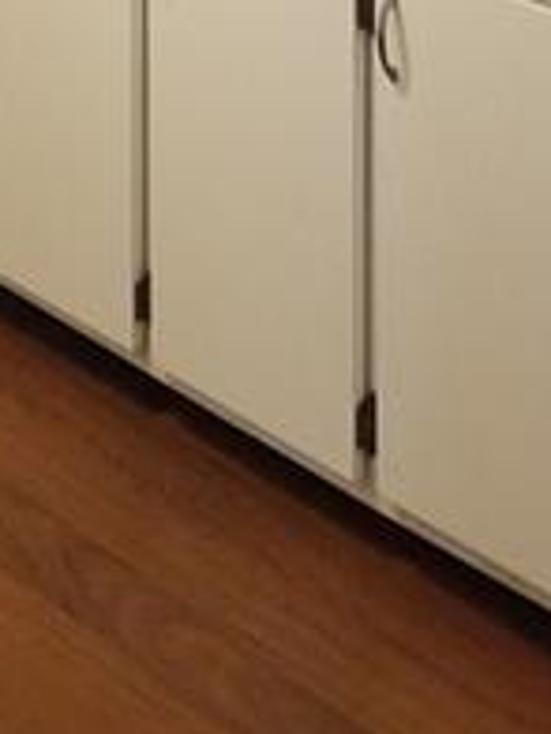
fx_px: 2165
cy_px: -419
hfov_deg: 14.5
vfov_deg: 17.1
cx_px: 405
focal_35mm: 102
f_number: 1.7
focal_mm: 4.2
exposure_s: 1/17
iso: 250
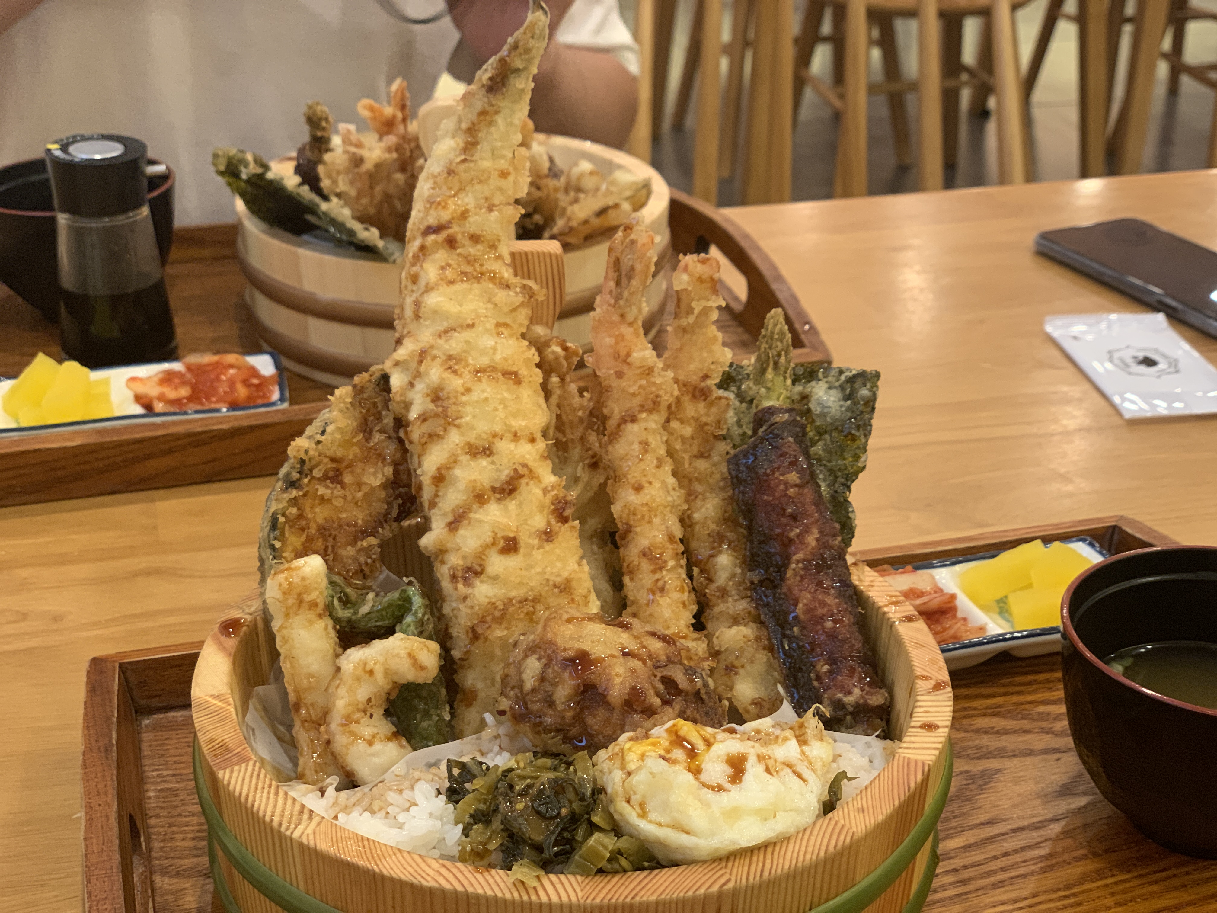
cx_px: 608
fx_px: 1828
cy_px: 456
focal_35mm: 52
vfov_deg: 28.0
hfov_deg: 36.8
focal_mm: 6
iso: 200
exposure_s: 1/60
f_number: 2.4
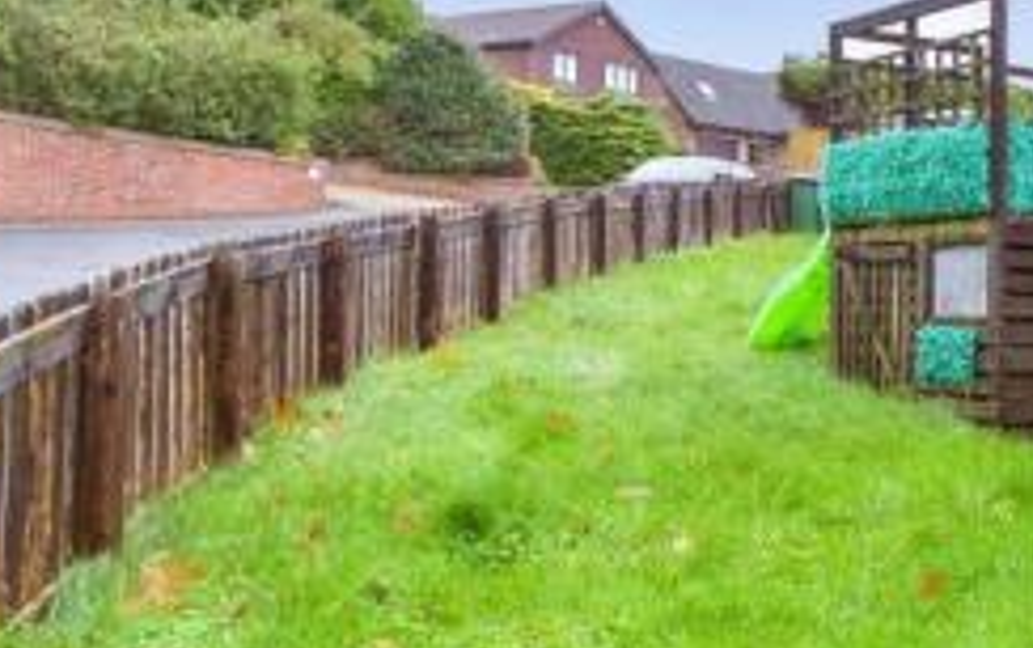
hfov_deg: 36.5
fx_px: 1155
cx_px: 1255
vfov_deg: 31.2
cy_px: 239
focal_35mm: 41
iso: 160
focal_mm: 10
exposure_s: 1/50
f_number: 6.3
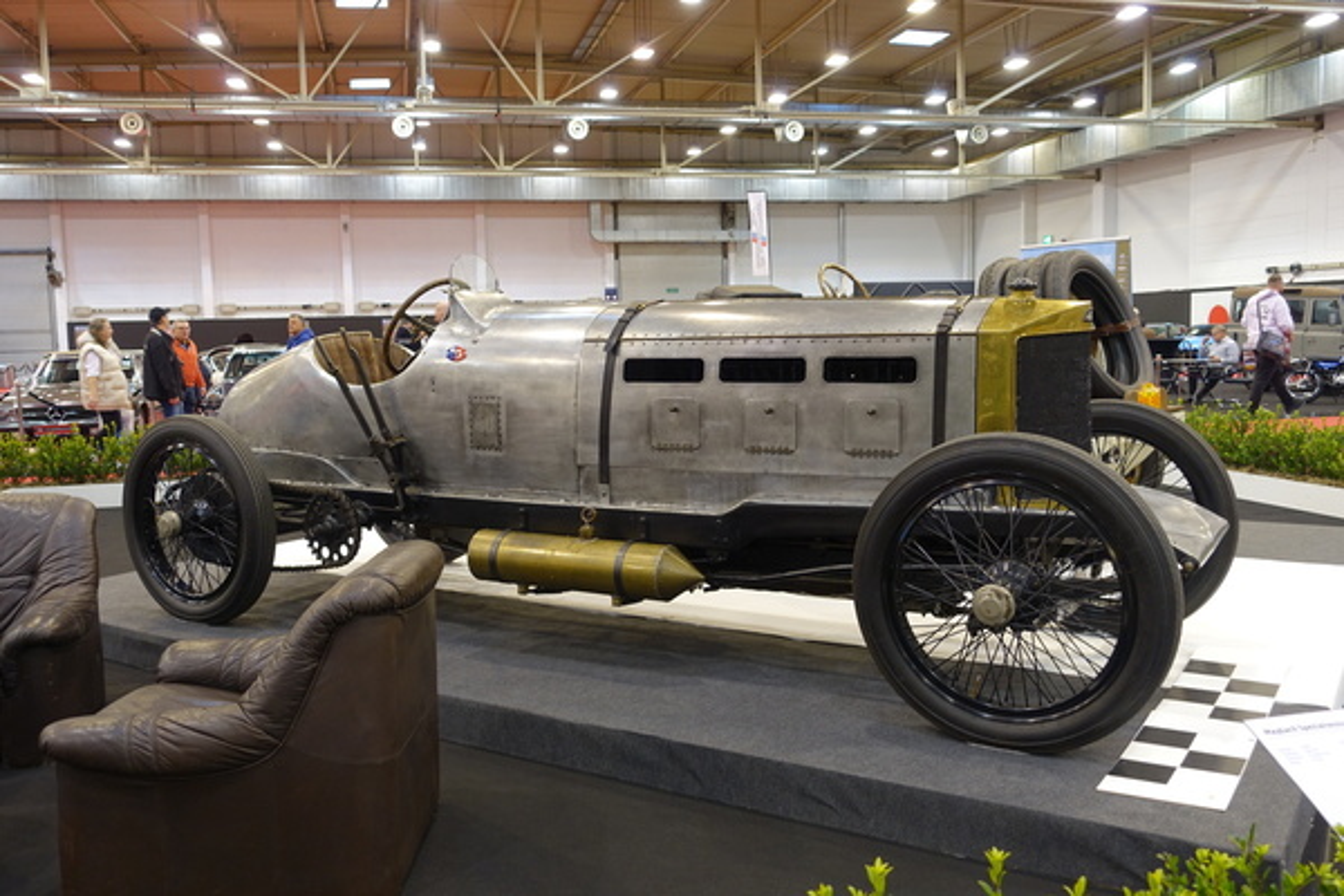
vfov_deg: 41.1
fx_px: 1195
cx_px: 672
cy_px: 448
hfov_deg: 58.7
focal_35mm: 32
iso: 200
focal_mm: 11.81
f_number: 2.8
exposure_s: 1/40
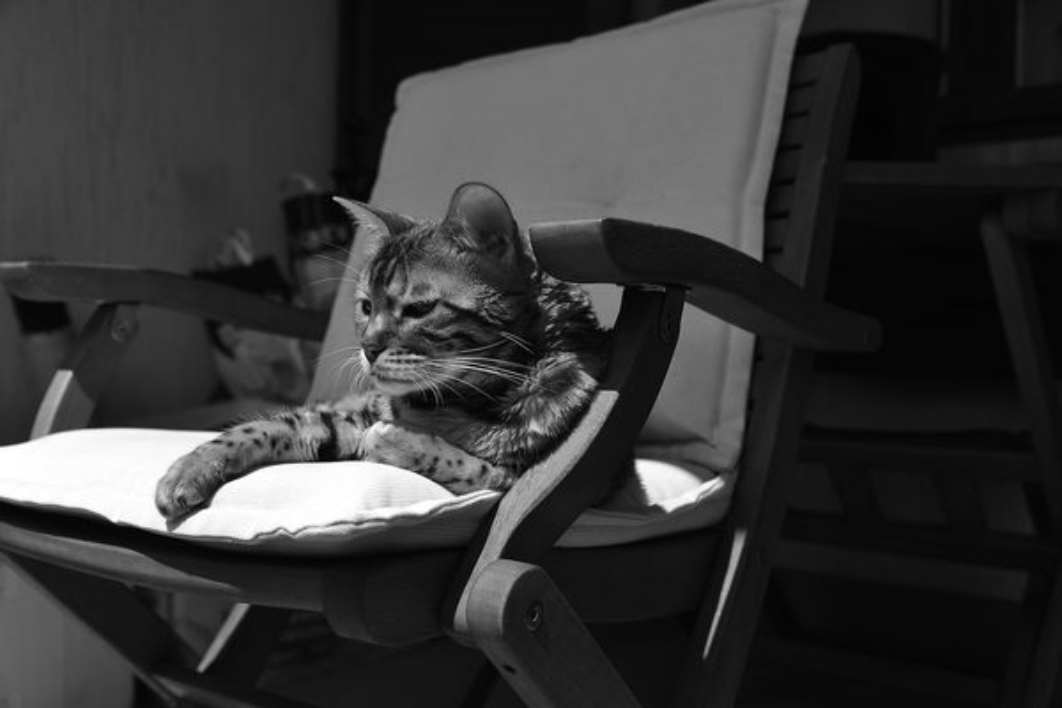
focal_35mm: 38
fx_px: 1121
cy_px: 354
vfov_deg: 35.1
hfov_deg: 50.7
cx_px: 531
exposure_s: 1/400
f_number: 5.6
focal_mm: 38
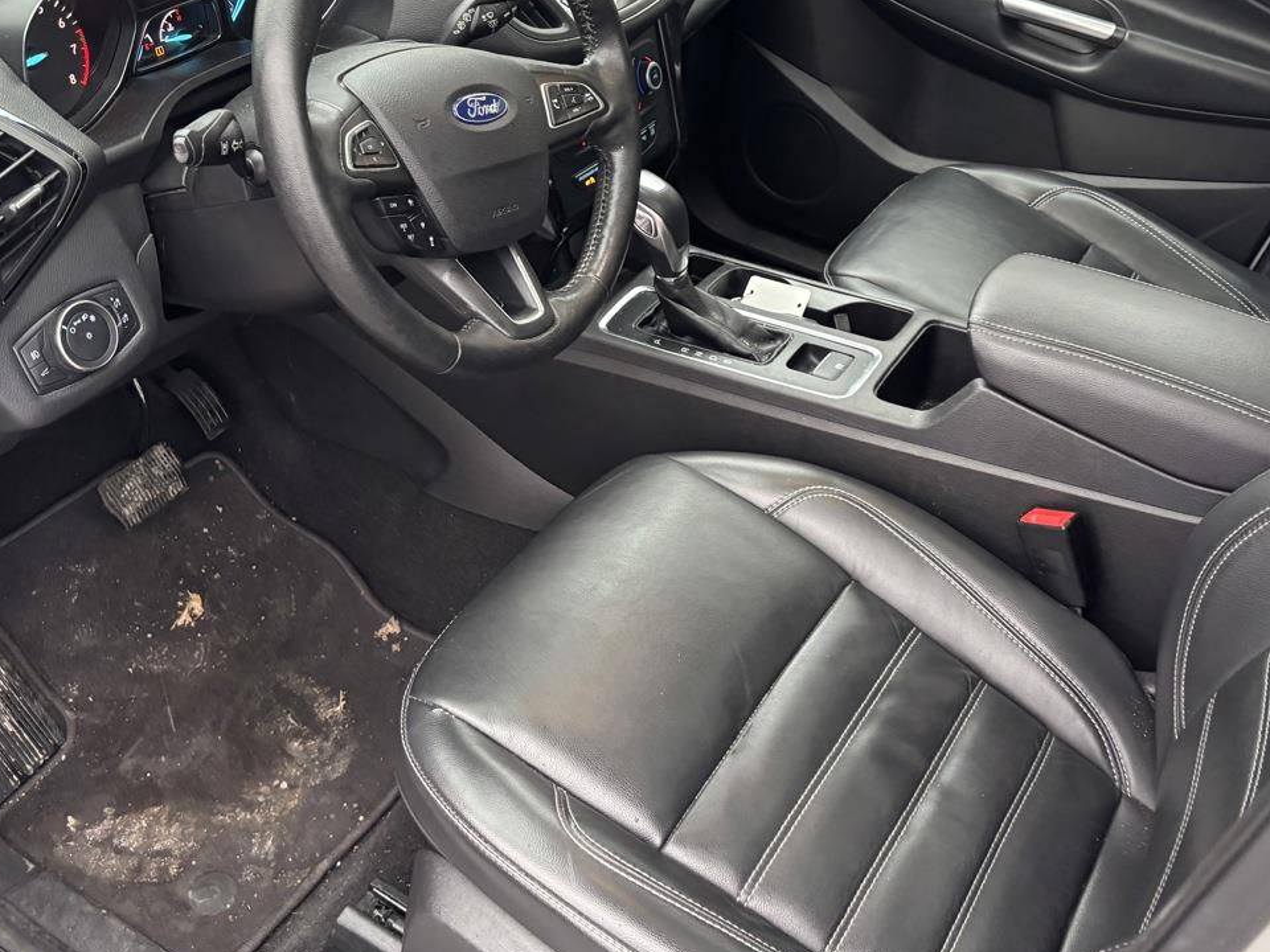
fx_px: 1431
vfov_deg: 36.6
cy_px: 350
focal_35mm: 39
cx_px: 614
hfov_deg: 47.9
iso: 250
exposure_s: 1/60
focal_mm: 5.96
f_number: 1.6
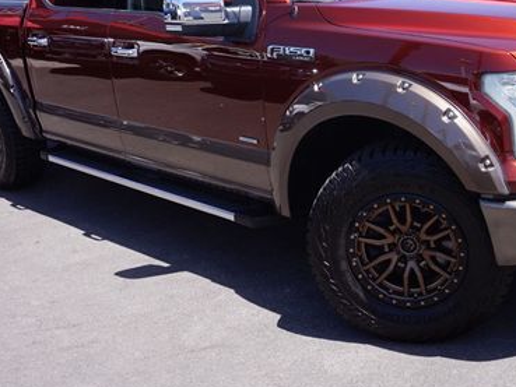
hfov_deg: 37.8
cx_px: 334
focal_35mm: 50
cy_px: 99
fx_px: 746
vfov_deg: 28.7
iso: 100
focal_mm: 20
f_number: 10
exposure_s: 1/80
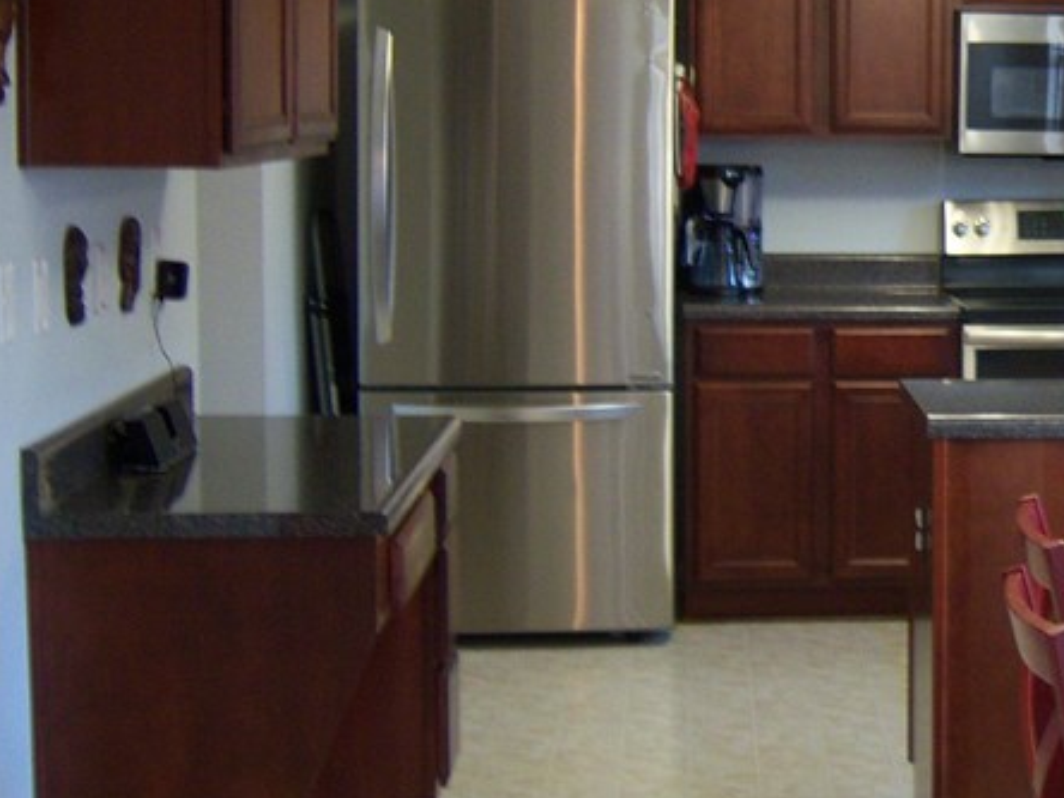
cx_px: 1143
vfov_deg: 17.8
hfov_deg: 22.4
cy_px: 304
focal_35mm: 83
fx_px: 2551
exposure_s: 1/13
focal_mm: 7.5
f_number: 2.8
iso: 160
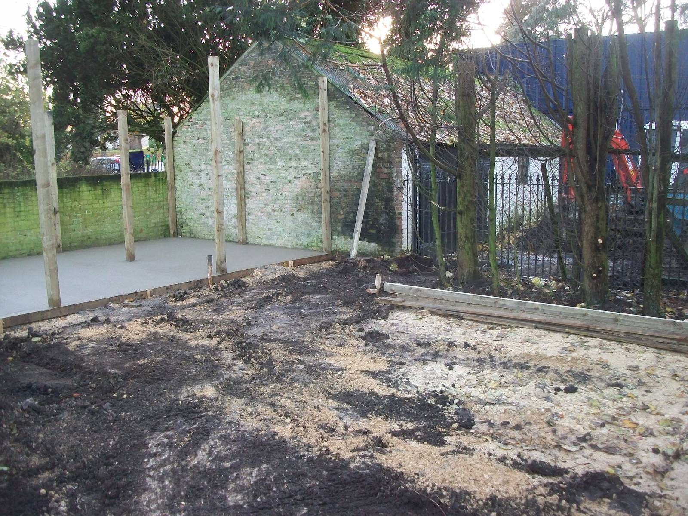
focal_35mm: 32
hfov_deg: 56.8
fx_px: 636
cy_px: 258
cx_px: 344
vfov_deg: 44.2
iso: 148
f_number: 2.9
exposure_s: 1/30
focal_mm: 5.7
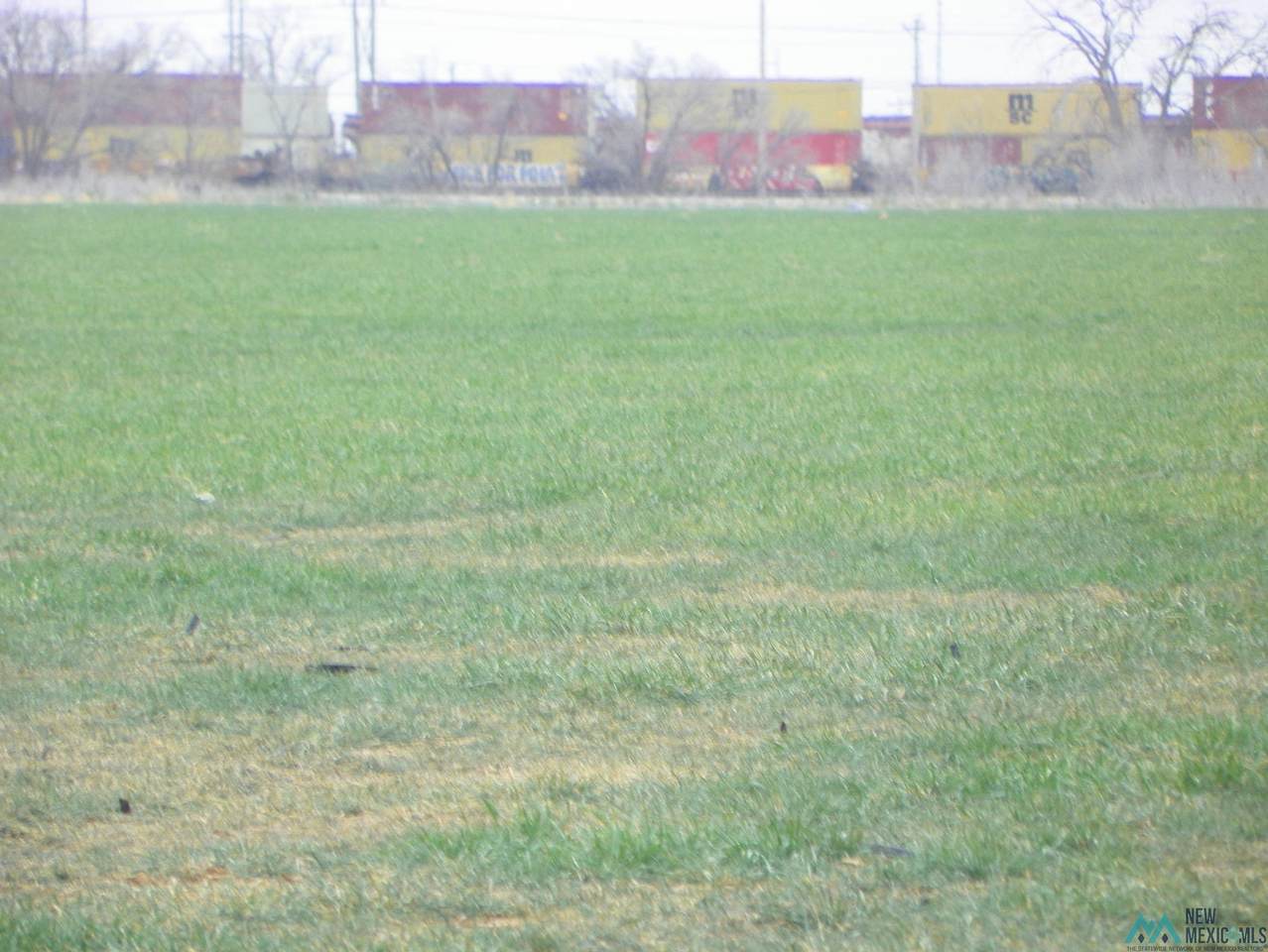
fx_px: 21697
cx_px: 634
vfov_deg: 2.5
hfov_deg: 3.3
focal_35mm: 592
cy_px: 476
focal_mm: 105.4
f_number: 5
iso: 64
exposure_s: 1/160
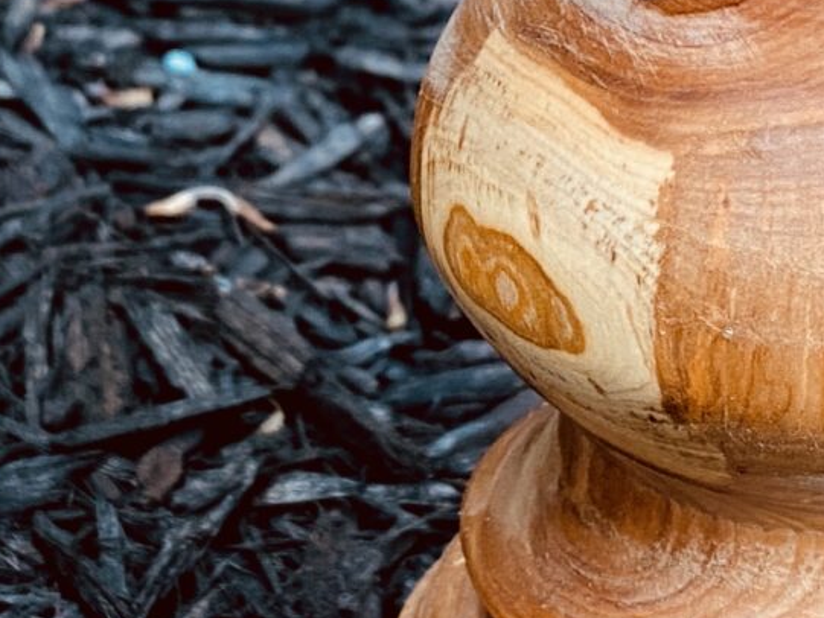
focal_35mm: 123
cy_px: 151
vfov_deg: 12.0
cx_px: 219
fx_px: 2929
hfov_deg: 15.9
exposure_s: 1/90
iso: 125
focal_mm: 4.25
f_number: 1.8
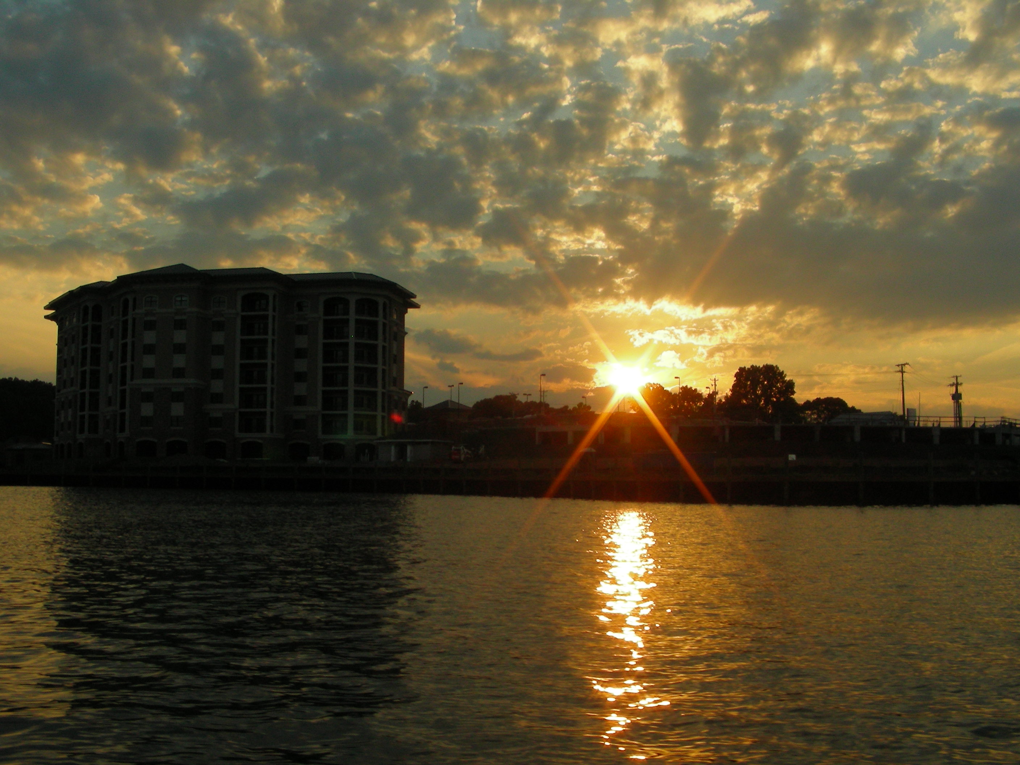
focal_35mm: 38
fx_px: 1120
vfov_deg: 37.7
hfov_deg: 49.0
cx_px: 510
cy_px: 382
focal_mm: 6.3
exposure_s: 1/326
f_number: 5.6
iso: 50
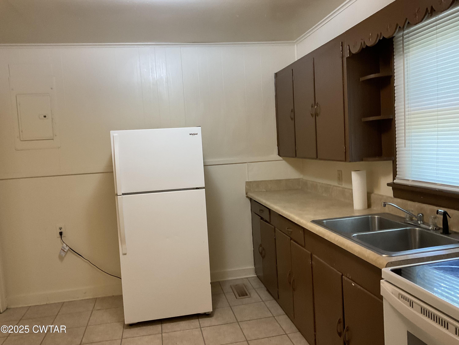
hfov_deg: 61.7
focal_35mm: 29
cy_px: 172
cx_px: 230
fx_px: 385
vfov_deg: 48.2
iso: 200
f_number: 1.8
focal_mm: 3
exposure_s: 1/60
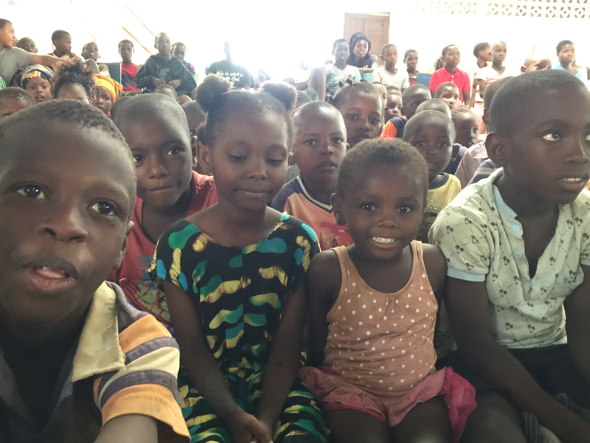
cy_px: 228
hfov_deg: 51.2
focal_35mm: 36
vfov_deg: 39.7
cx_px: 255
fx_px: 614
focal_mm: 4.15
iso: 100
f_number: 2.2
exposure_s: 1/10
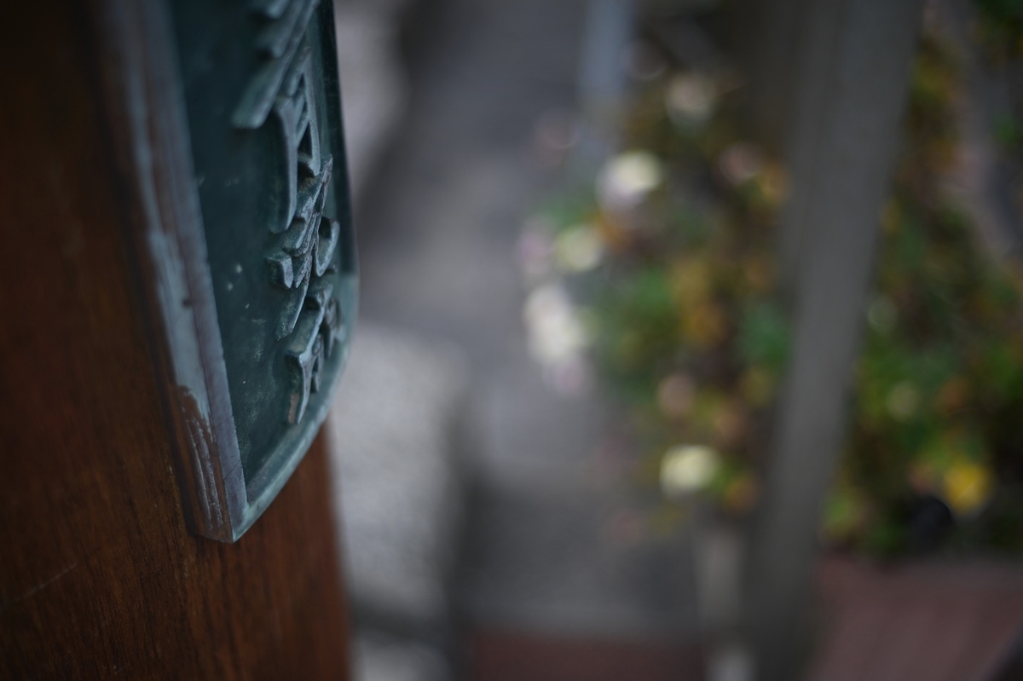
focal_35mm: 50
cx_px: 512
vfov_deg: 27.0
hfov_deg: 39.6
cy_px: 340
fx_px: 1420
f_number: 1.8
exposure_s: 1/125
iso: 100
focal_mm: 50
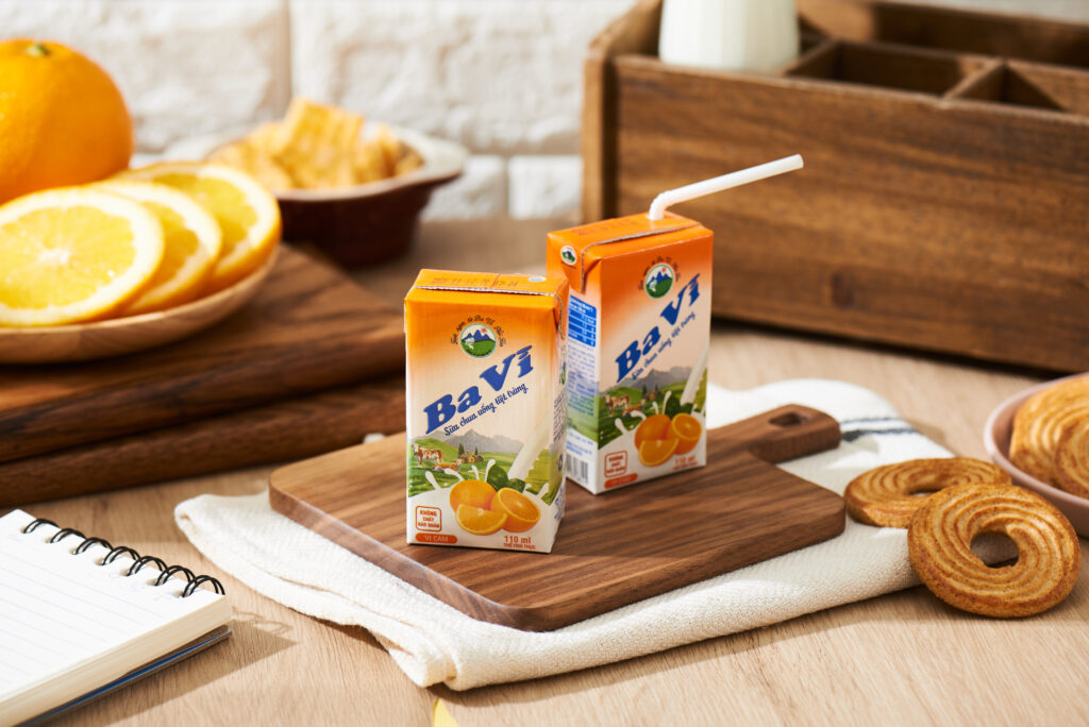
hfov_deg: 19.4
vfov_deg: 13.1
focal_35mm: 105
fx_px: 3178
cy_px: 364
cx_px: 544
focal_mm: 105
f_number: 6.3
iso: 100
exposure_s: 1/125
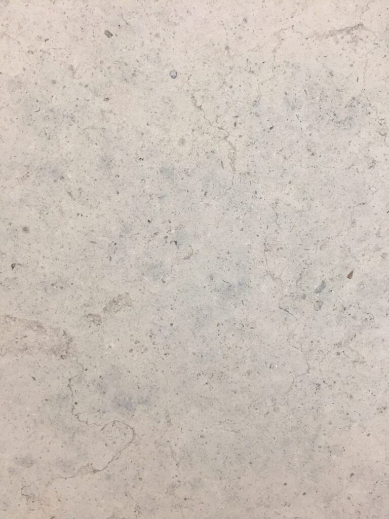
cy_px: 260
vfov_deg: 61.7
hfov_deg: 48.2
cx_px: 194
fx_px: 435
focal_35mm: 29
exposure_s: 1/33
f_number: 2.2
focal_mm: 4.15
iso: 125
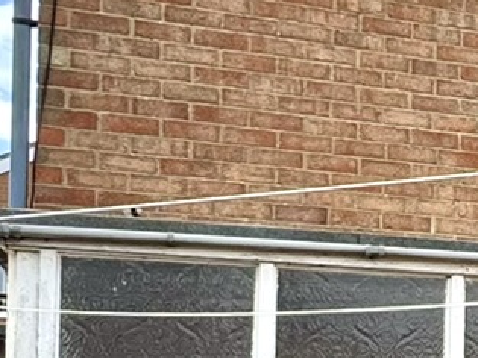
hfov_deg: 17.4
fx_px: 1256
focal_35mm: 91
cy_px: 400
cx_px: 863
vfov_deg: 15.8
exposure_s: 1/600
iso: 40
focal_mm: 2.22
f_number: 2.2
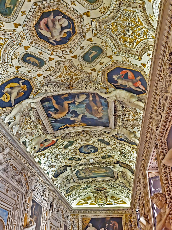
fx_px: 232
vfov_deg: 51.9
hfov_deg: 40.7
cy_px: 148
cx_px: 79
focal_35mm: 35
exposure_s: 1/750
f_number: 1.8
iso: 3200
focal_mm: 6.7
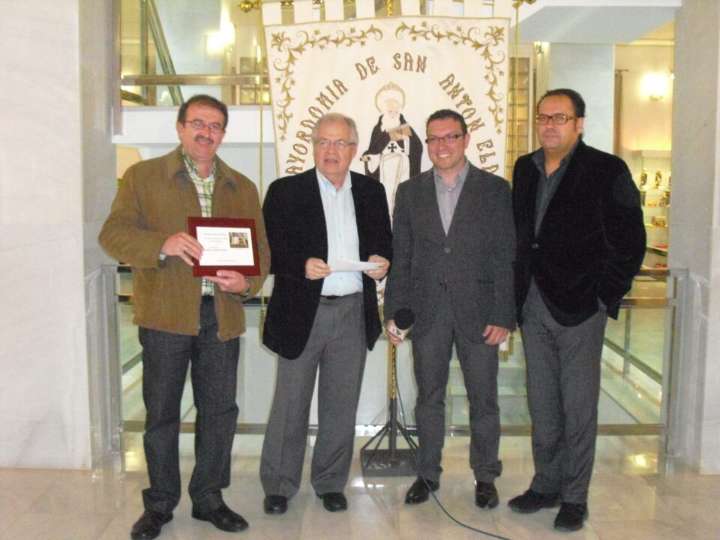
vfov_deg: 32.9
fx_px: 915
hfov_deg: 42.9
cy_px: 270
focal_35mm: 44
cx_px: 360
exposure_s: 1/60
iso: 1600
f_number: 3.4
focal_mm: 7.7
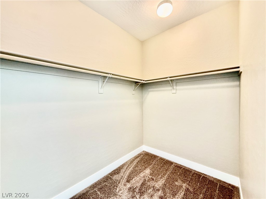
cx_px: 133
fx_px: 108
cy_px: 100
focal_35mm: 14
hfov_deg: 102.1
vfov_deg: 85.7
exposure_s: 1/60
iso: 250
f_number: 2.2
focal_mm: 2.22
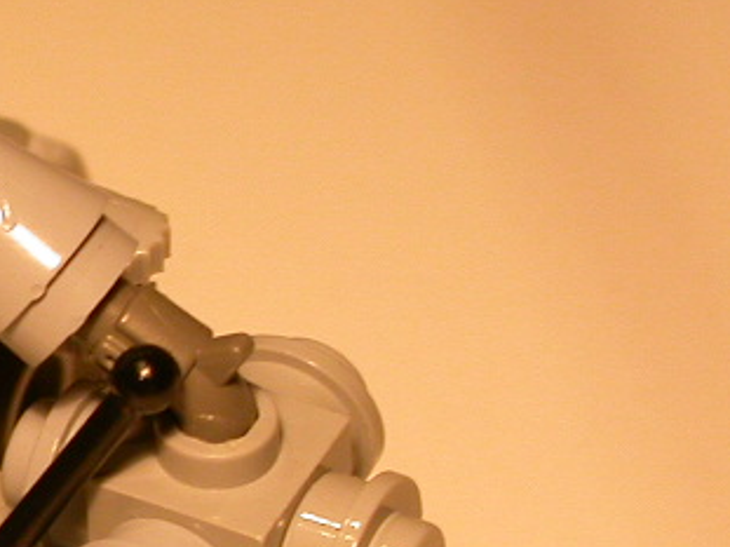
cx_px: -437
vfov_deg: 4.2
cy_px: 420
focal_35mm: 352
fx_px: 7420
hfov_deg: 5.6
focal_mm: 22.2
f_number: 4.1
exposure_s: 1/71.4
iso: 100
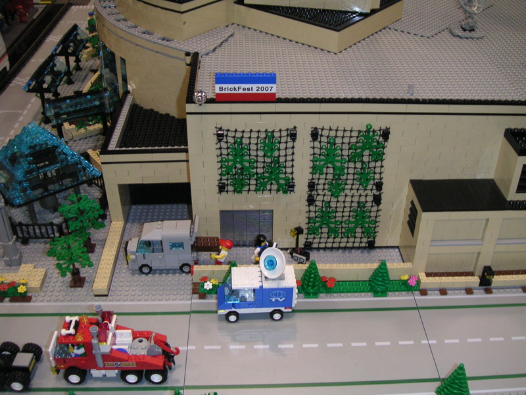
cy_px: 198
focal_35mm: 38
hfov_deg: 49.0
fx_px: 577
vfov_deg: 37.7
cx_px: 263
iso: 160
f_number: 2.8
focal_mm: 6
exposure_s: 1/45
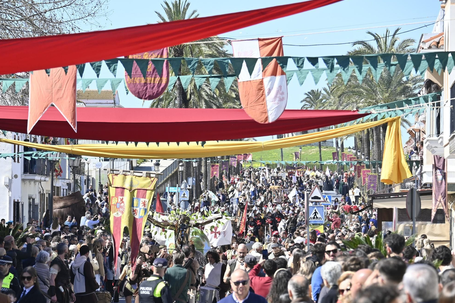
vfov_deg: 6.7
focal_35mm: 206
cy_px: 180
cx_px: 206
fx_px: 2602
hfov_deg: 10.0
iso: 160
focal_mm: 104
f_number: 5.6
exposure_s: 1/500
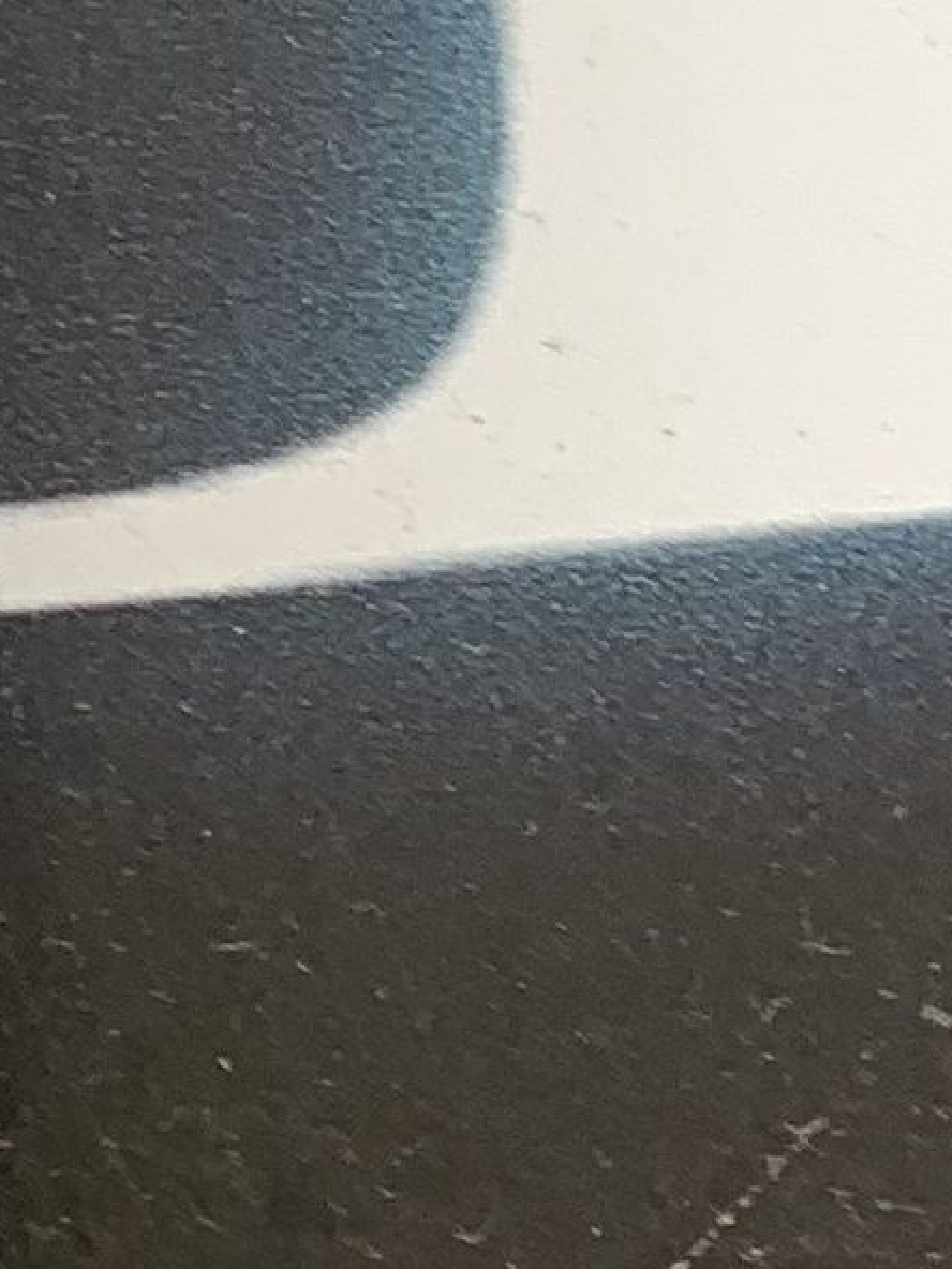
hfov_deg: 4.0
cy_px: 174
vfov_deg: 5.6
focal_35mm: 354
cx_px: -2103
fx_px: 12981
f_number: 2.4
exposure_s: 1/146
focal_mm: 6
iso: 16
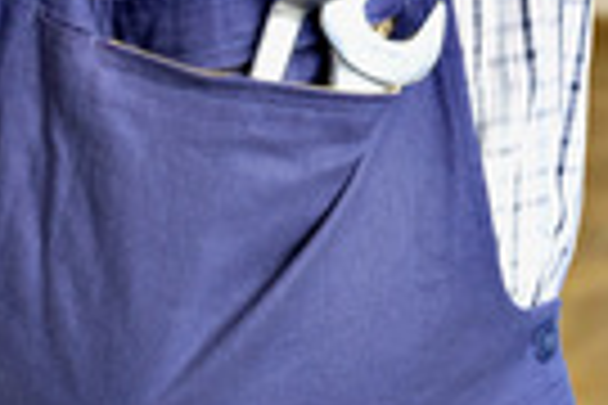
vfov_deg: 6.3
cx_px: 795
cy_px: -436
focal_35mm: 213
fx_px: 3597
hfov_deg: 9.5
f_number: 11
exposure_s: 1/160
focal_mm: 32
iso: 200
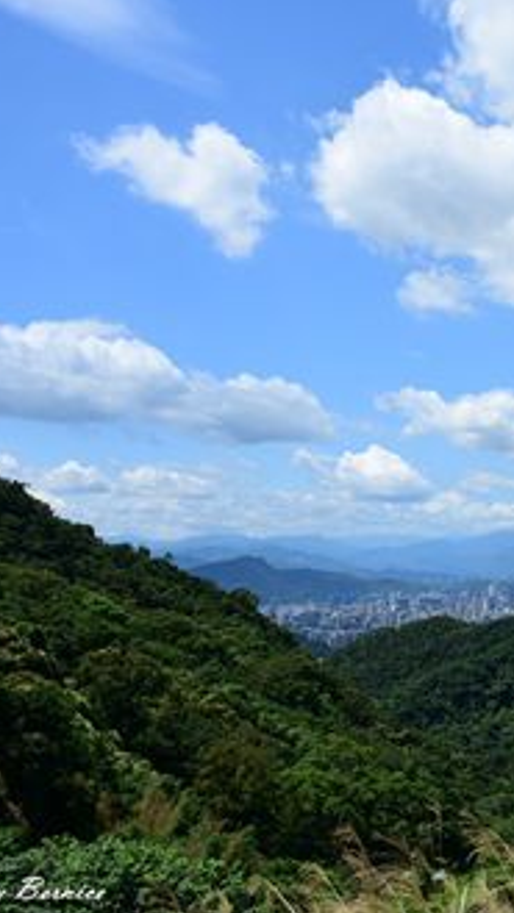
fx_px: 1042
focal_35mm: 43
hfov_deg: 25.7
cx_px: 561
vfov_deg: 47.4
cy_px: 455
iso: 100
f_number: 5.6
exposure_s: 1/800
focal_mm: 18
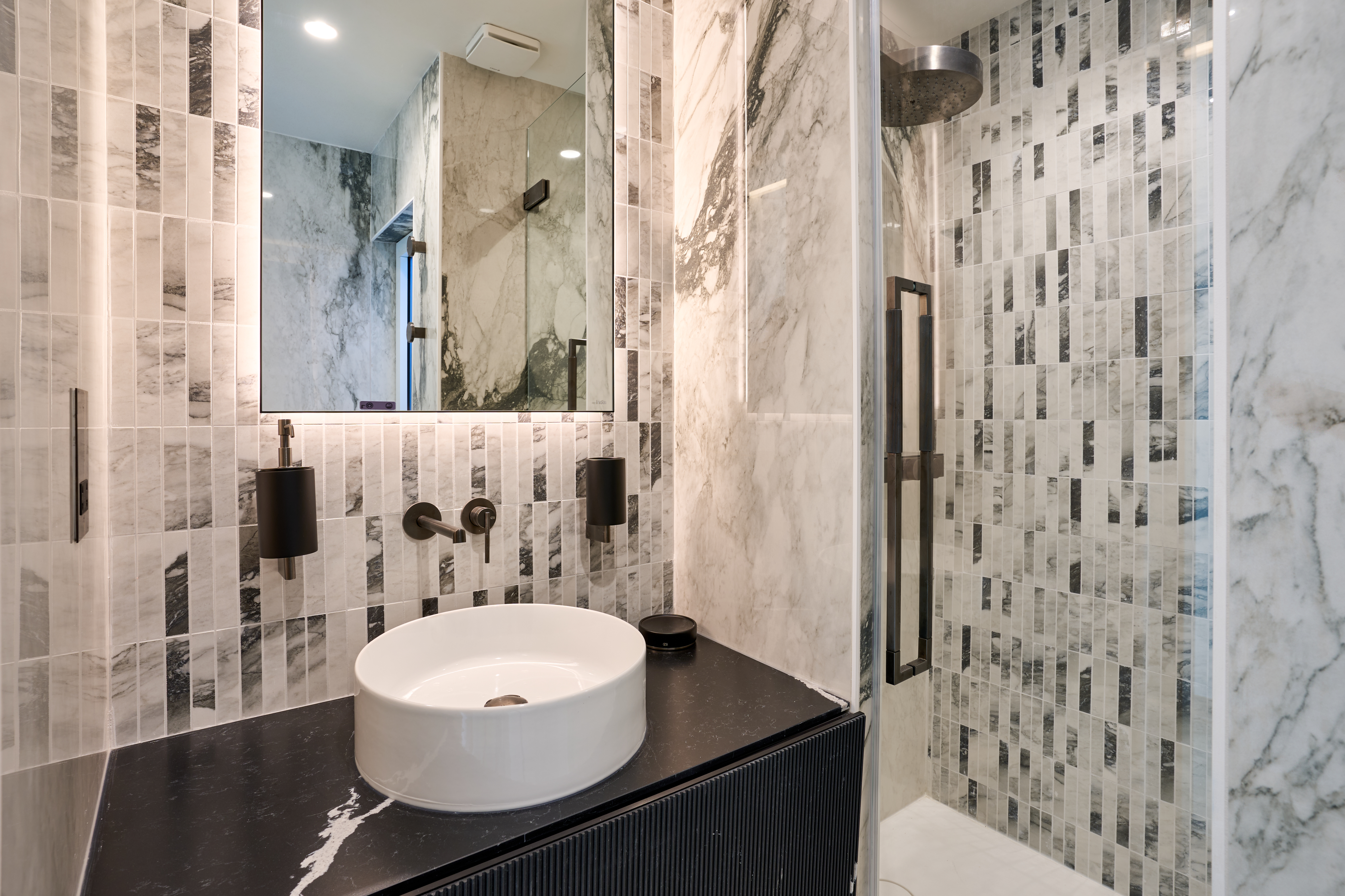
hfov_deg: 93.3
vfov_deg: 70.4
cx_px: 672
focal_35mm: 17
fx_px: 635
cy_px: 448
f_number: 8
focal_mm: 17
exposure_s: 1/13
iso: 250
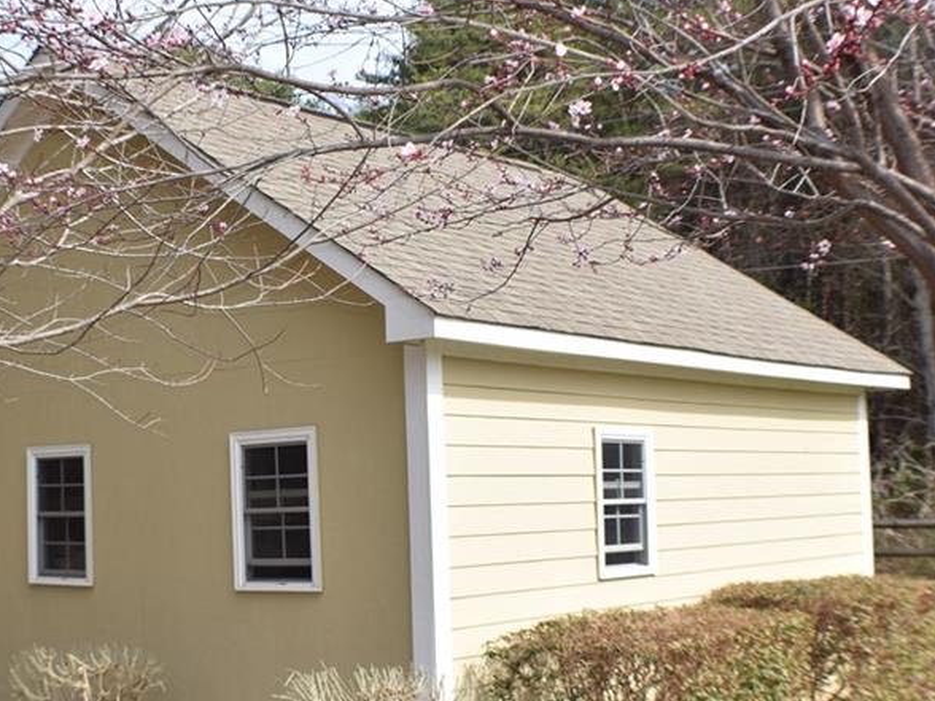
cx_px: 377
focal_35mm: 73
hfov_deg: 26.7
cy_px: 353
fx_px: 1967
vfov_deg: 20.2
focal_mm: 29
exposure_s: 1/200
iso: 100
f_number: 5.6
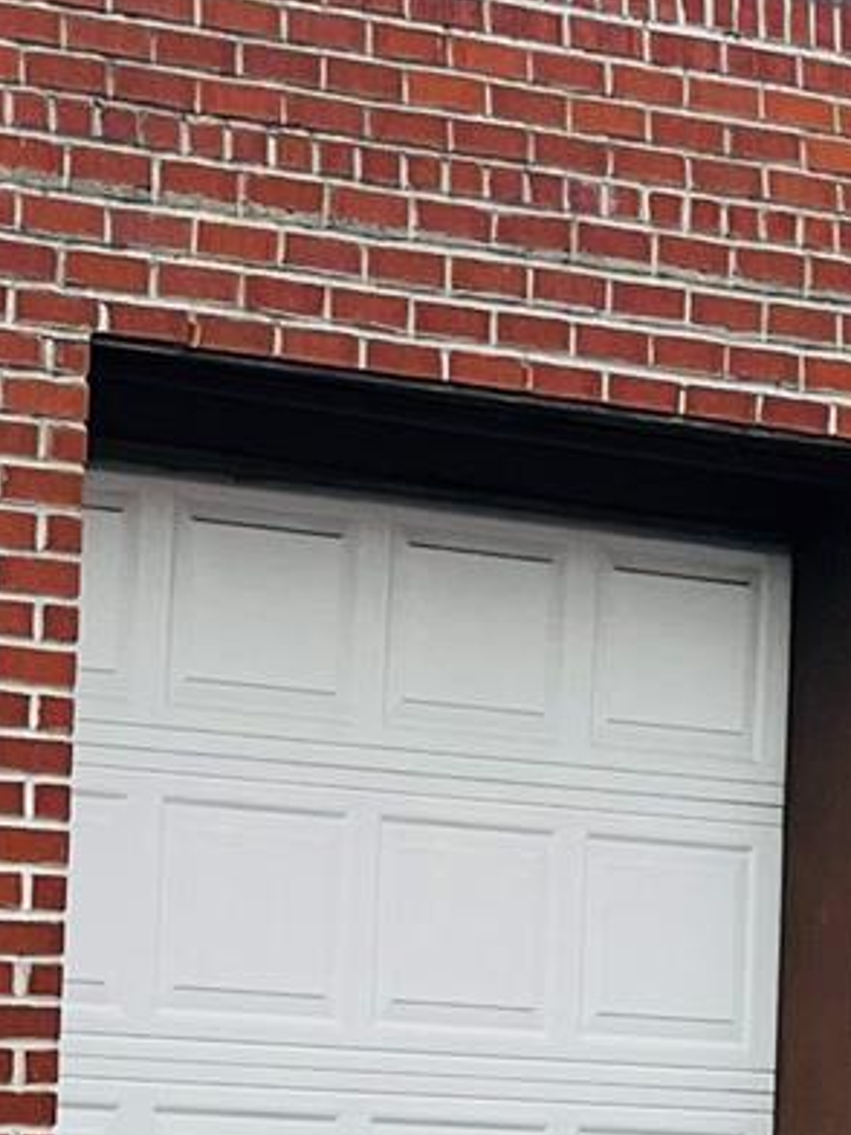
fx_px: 9899
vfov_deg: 6.6
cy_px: 715
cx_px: 544
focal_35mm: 302
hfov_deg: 4.9
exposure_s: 1/395
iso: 32
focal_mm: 9
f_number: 2.8
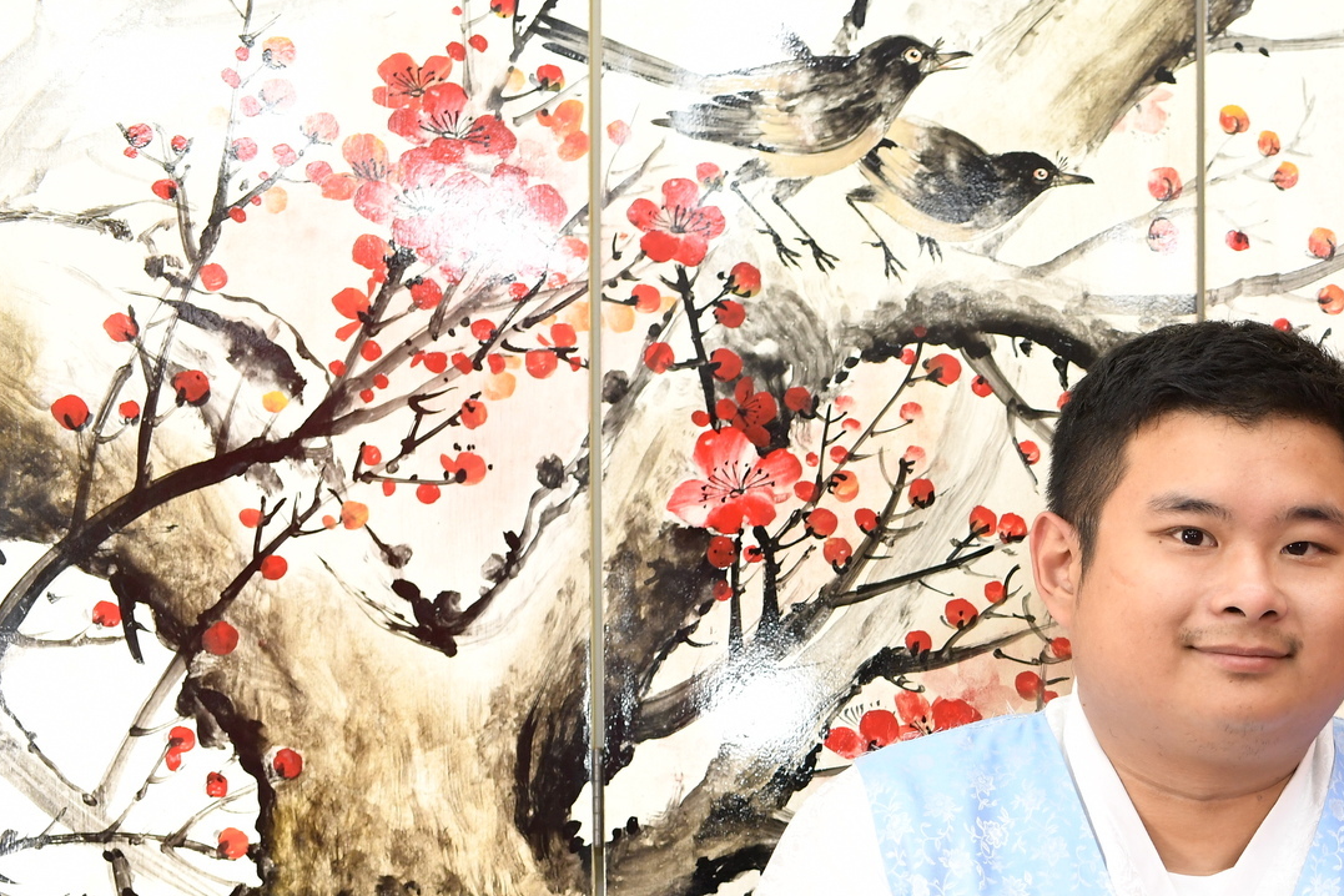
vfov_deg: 17.0
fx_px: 2912
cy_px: 966
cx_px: 1486
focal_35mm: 78
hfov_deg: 24.2
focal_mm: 35
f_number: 4.5
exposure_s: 1/200
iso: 1000
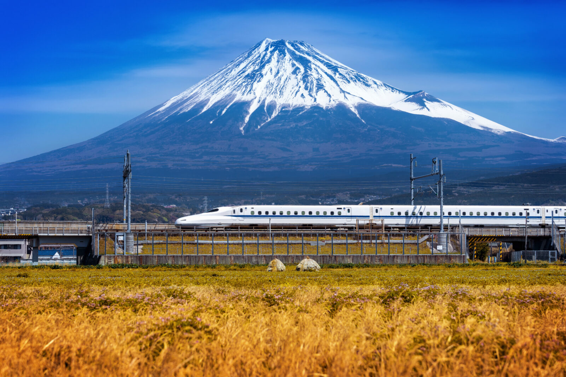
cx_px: 283
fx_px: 1399
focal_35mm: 89
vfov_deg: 15.4
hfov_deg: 22.9
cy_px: 188
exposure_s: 1/800
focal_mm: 89
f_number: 9
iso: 250
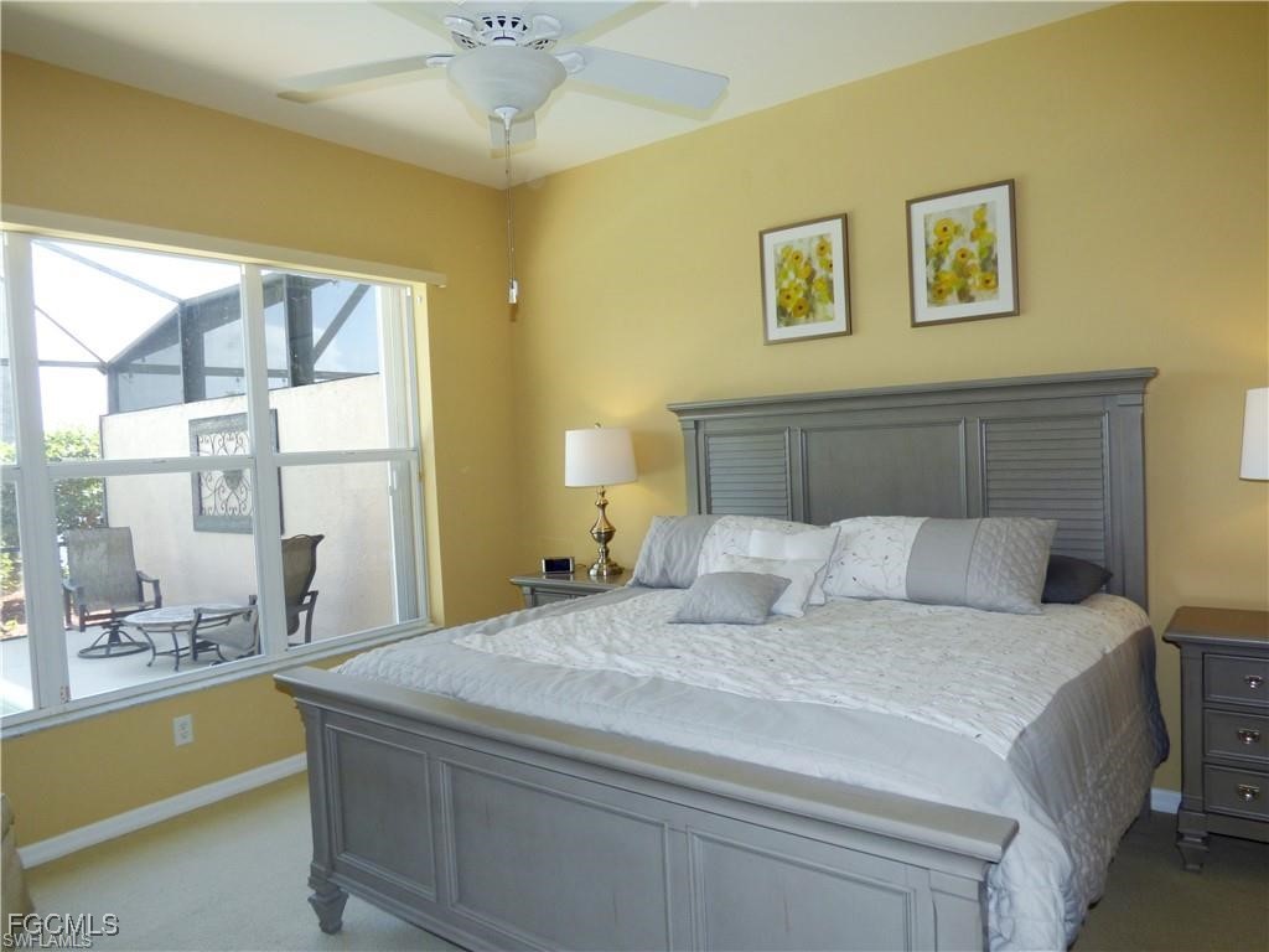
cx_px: 634
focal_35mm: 23
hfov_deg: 73.9
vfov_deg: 58.9
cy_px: 476
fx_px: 843
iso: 100
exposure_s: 1/60
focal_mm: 4.11
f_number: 3.5
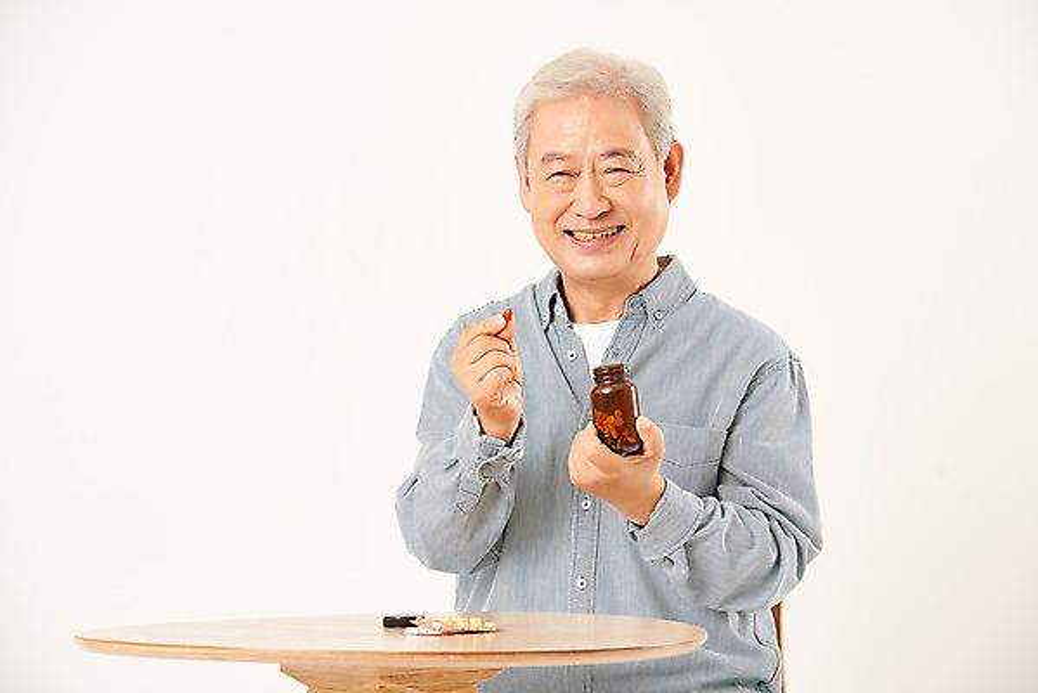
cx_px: 519
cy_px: 346
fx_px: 4904
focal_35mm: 170
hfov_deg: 12.1
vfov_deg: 8.1
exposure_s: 1/125
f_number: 8
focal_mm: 170
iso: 100
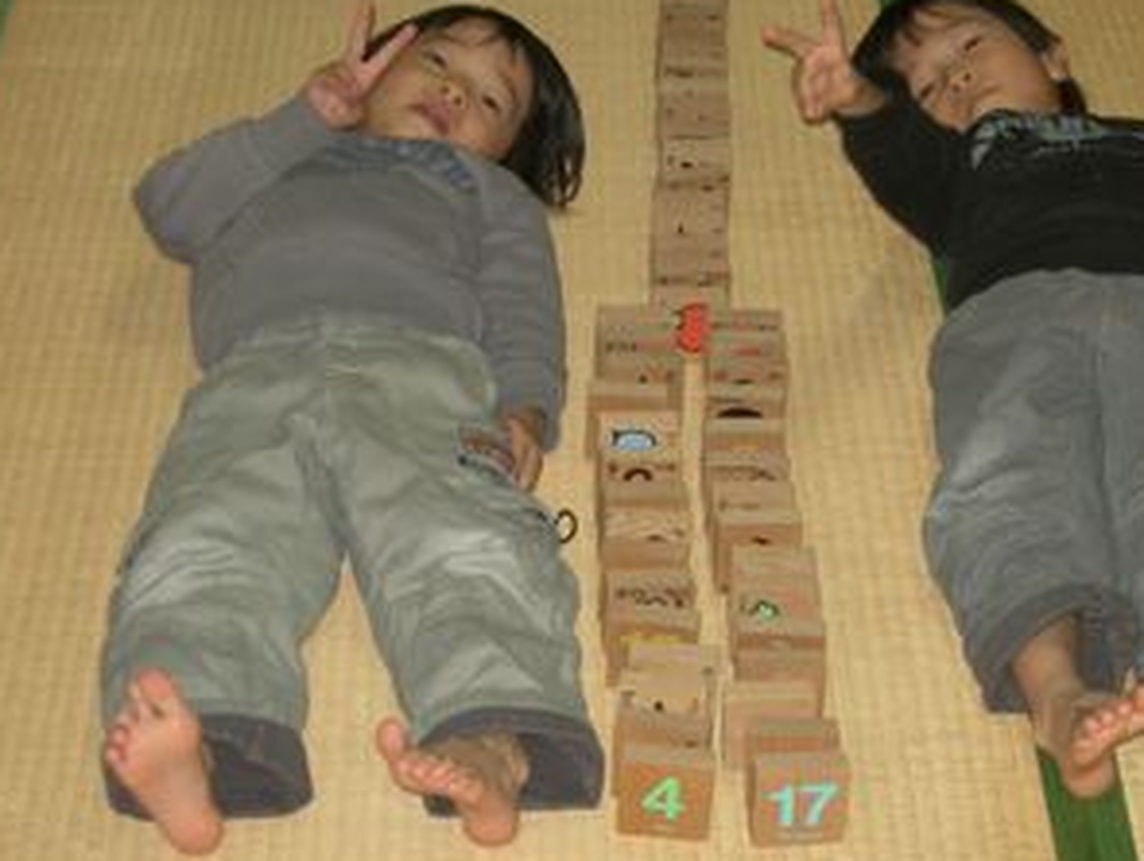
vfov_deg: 13.4
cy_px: 411
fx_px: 3673
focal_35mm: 111
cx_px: 729
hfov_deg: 17.7
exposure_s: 1/60.1
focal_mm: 17
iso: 175
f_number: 4
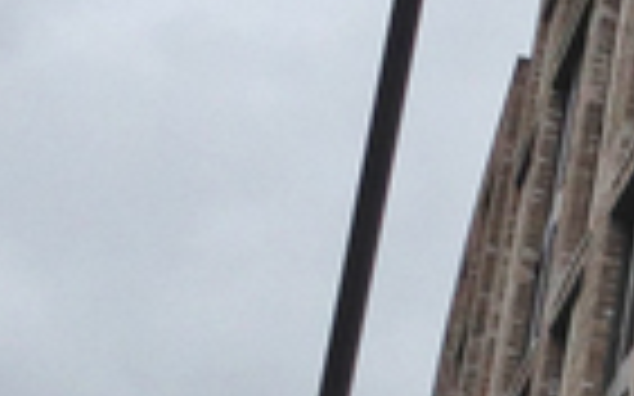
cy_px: 443
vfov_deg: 6.2
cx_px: 1268
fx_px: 3662
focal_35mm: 212
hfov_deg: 9.3
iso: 50
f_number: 2.4
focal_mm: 4.12
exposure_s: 1/1595
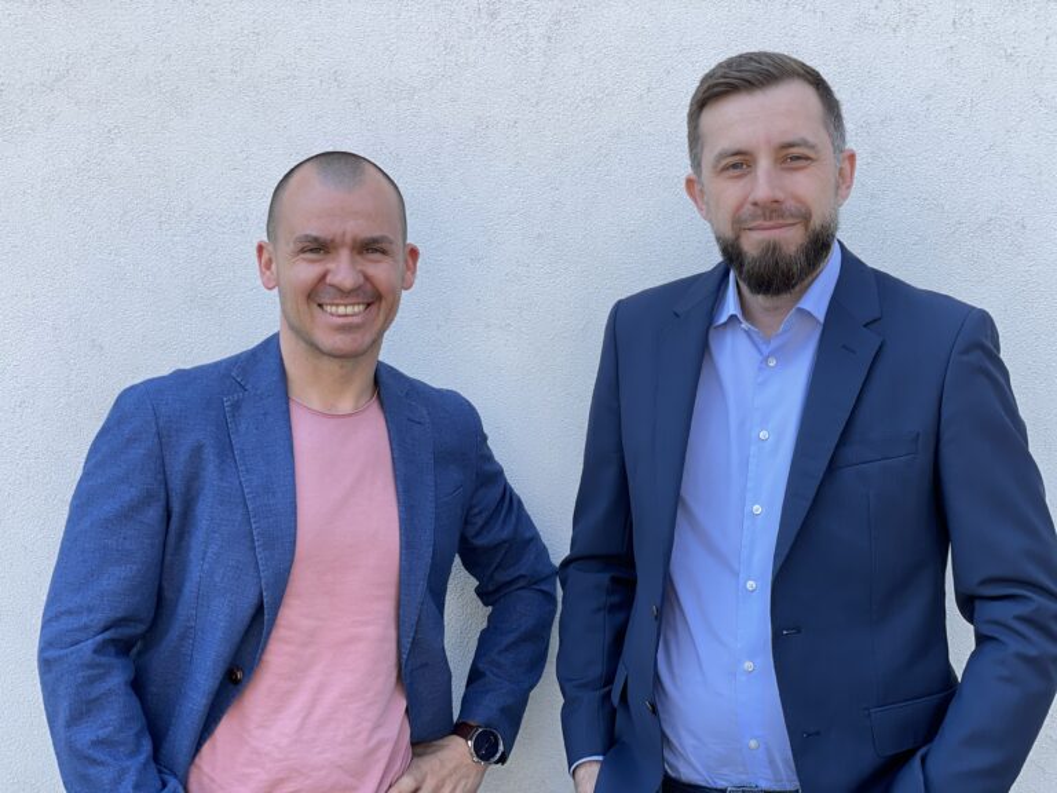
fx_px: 1588
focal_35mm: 52
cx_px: 528
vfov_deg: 28.0
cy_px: 396
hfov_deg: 36.8
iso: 25
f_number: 2
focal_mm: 6
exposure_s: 1/145
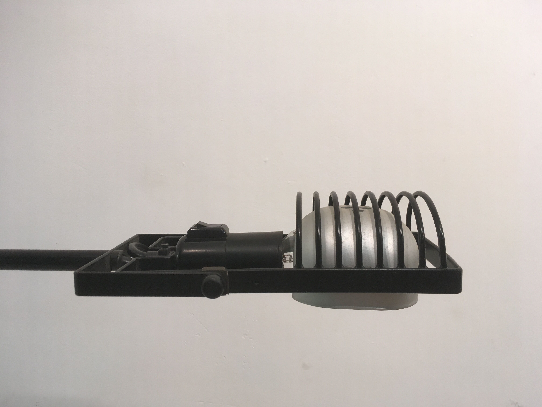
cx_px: 271
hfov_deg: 61.7
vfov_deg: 48.2
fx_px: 454
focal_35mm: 29
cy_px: 204
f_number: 2.2
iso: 64
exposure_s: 1/33
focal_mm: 4.15
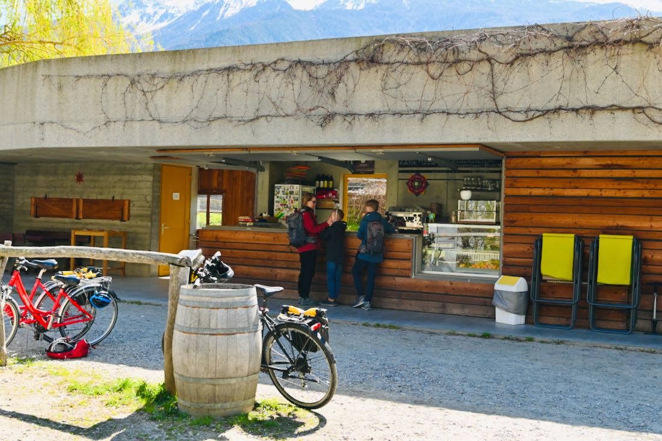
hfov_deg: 53.1
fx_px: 662
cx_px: 331
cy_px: 220
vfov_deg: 36.9
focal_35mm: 36
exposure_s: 1/250
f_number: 4.5
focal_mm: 24
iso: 200
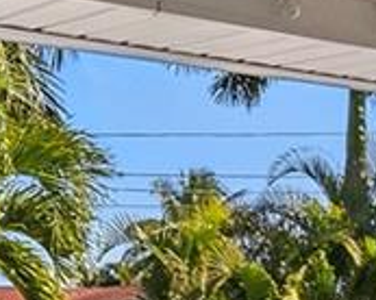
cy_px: 363
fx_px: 1545
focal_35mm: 139
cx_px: 215
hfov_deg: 13.9
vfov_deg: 10.9
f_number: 8
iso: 640
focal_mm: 16
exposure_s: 1/800
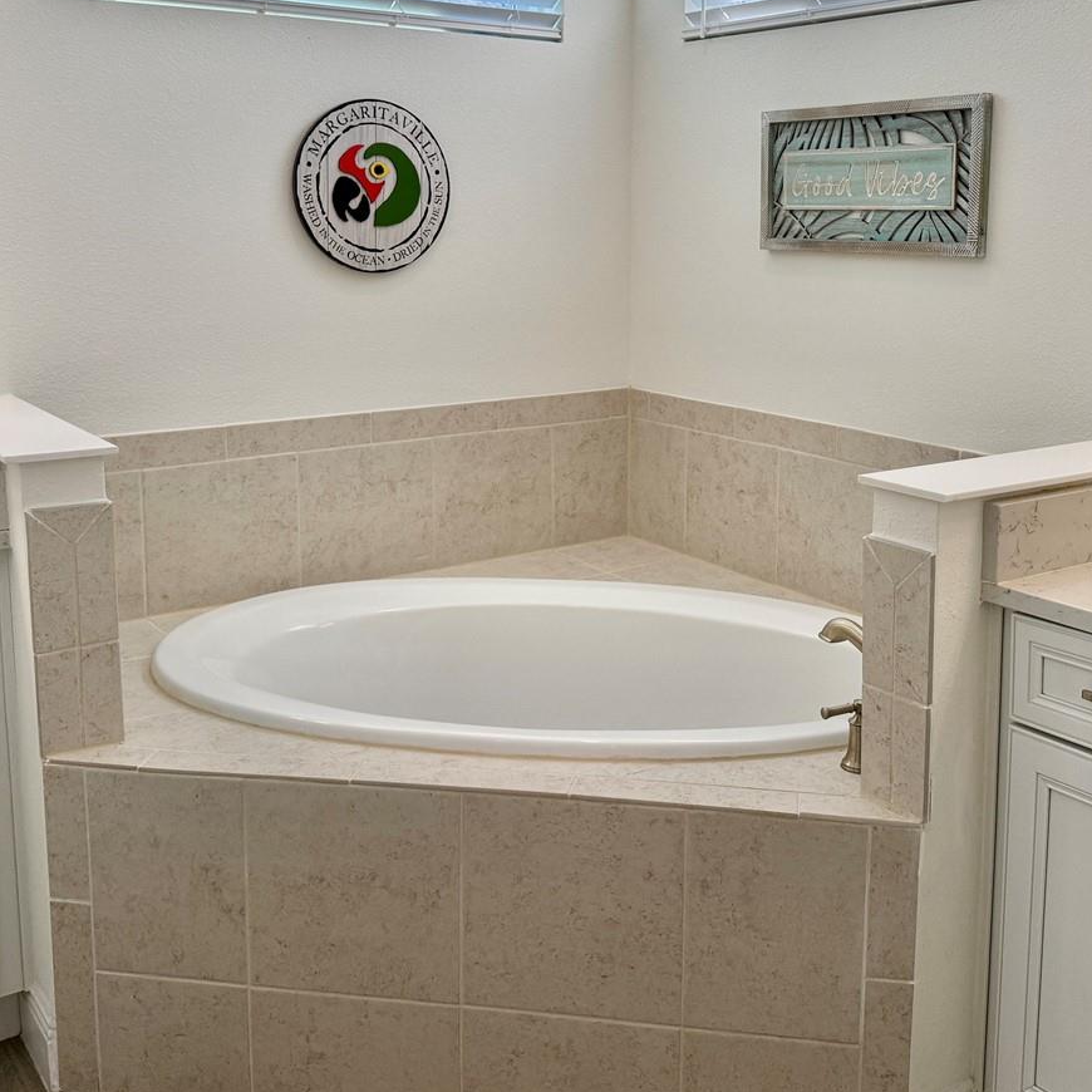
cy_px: 392
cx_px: 621
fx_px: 1392
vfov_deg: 42.4
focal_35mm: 39
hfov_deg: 42.7
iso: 100
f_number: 1.78
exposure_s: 1/551
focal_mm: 6.76
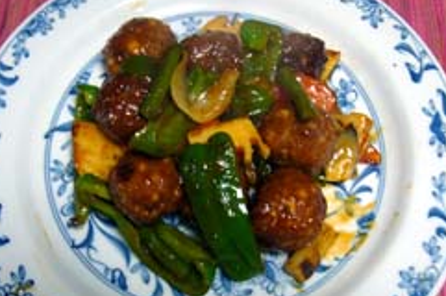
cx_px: 205
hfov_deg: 37.5
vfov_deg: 25.4
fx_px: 656
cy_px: 151
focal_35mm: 53
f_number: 2.8
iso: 80
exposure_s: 1/8
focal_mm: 5.8
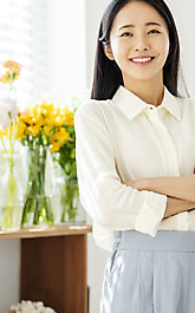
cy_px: 138
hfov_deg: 10.0
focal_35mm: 131
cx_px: 95
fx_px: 1117
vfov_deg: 16.0
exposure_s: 1/200
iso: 125
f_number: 2.8
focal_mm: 85
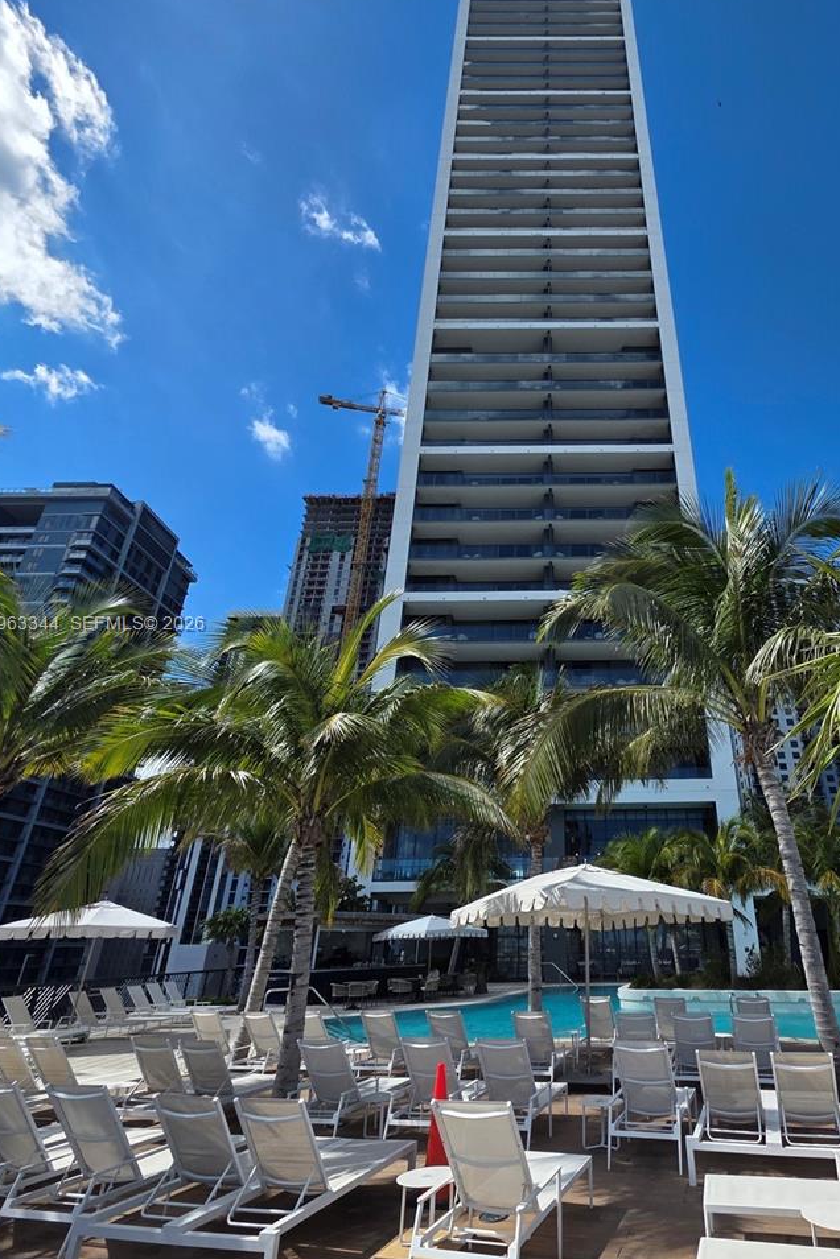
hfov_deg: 68.6
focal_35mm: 17
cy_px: 626
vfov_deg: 93.3
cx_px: 555
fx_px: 595
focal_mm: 2.2
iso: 40
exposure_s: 1/2476
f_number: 1.9
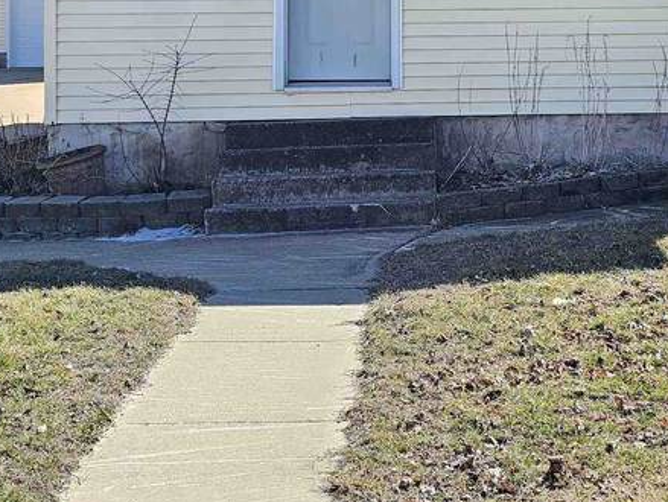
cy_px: 37
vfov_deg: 21.4
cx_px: 467
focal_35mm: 67
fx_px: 1294
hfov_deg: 28.7
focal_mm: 6.3
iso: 10
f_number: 1.7
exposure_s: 1/196
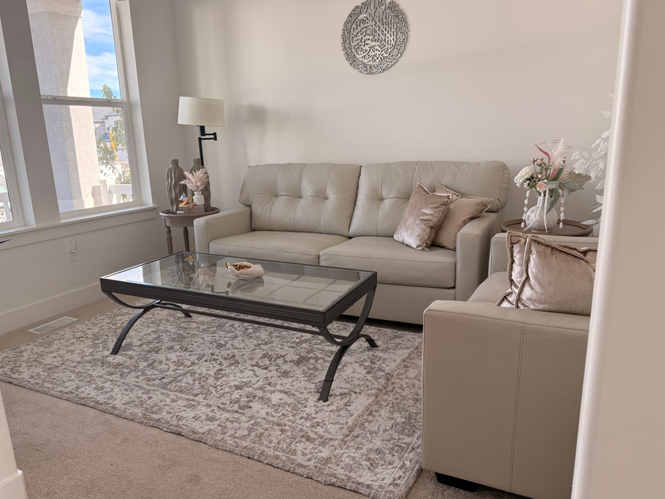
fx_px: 519
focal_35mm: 27
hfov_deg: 65.1
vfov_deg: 51.3
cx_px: 294
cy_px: 273
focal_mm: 6.76
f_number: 1.78
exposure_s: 1/243
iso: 125
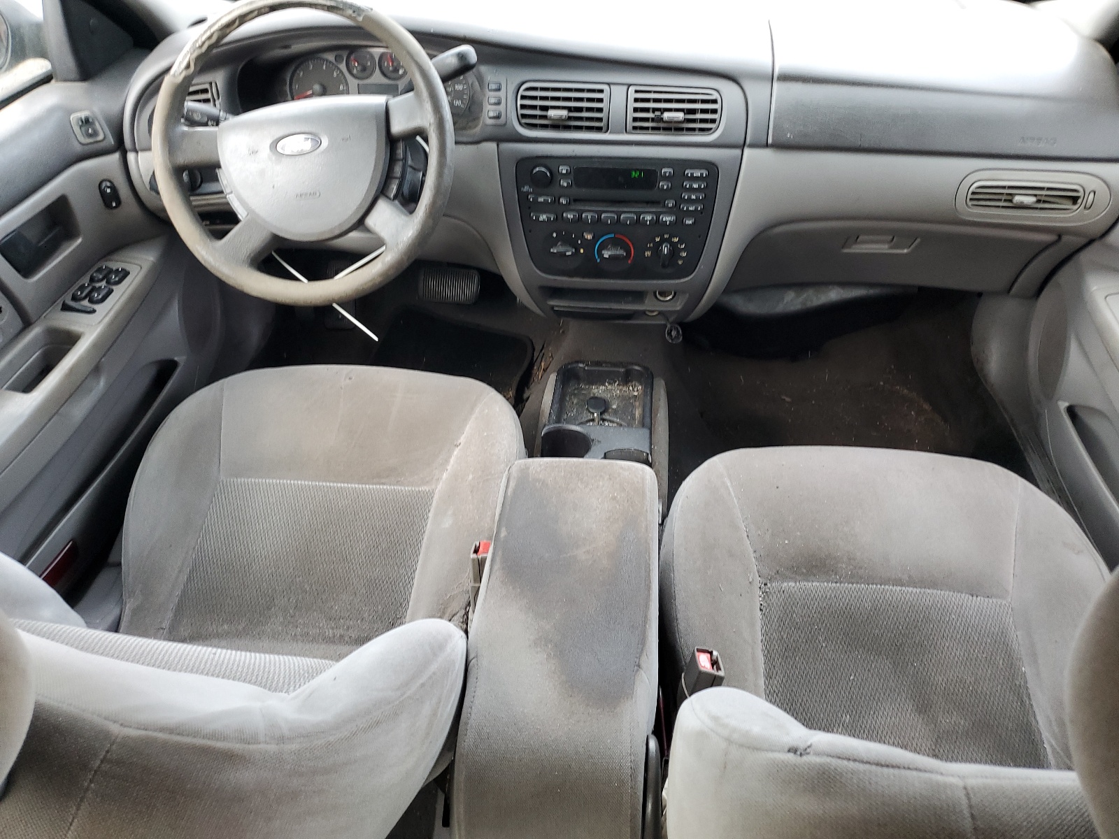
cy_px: 420
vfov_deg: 53.1
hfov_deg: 67.3
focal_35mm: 26
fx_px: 840
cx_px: 560
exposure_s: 1/60.2
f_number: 1.5
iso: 92
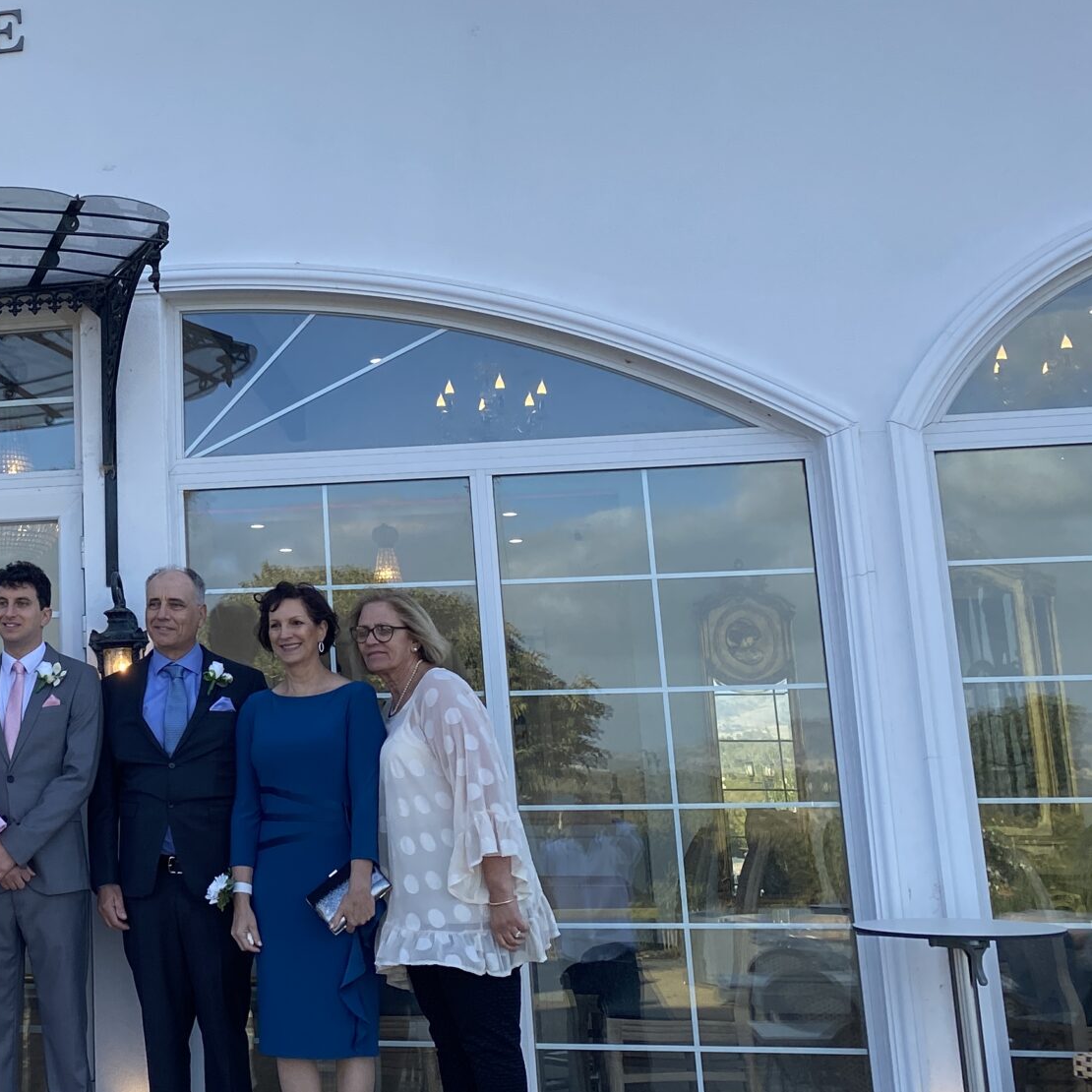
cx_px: 49
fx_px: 1892
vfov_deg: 31.9
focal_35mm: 53
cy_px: 359
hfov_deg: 30.4
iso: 32
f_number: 1.8
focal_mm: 4.25
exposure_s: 1/1170
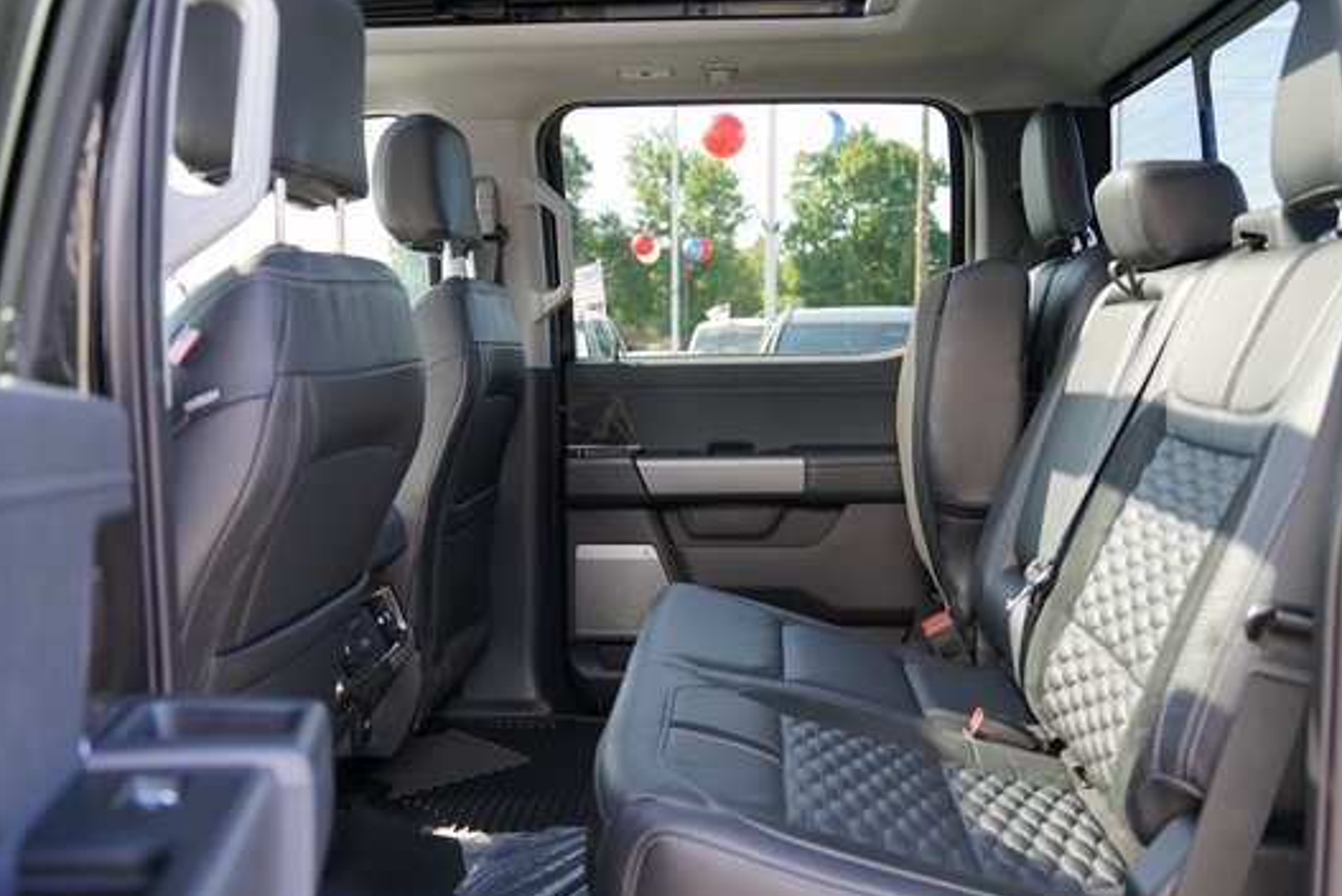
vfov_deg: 38.8
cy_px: 538
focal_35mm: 34
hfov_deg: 55.8
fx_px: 1268
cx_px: 677
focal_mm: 28
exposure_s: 1/60
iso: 160
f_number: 4
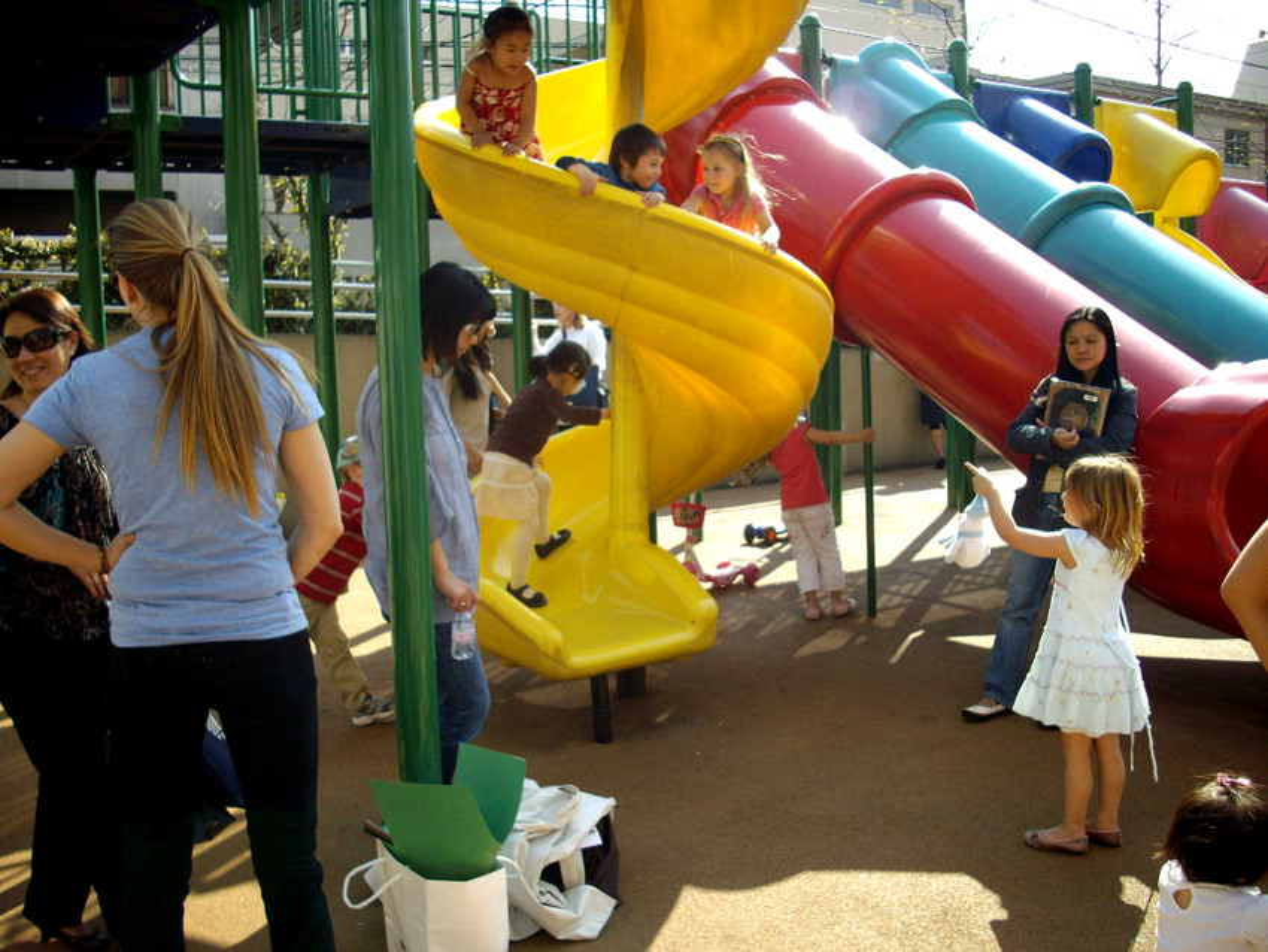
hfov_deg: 50.1
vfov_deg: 38.7
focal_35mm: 37
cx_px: 634
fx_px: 1356
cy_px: 476
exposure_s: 1/320
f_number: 2.8
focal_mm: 6.2
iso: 80
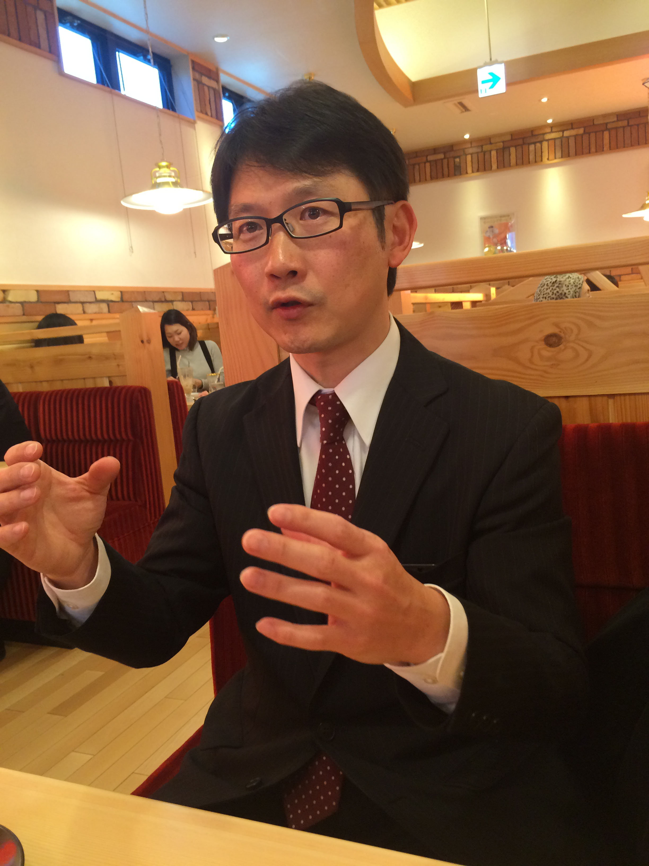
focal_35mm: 29
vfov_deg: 61.7
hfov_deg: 48.2
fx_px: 725
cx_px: 324
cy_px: 433
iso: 100
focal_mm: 4.15
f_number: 2.2
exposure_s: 1/30
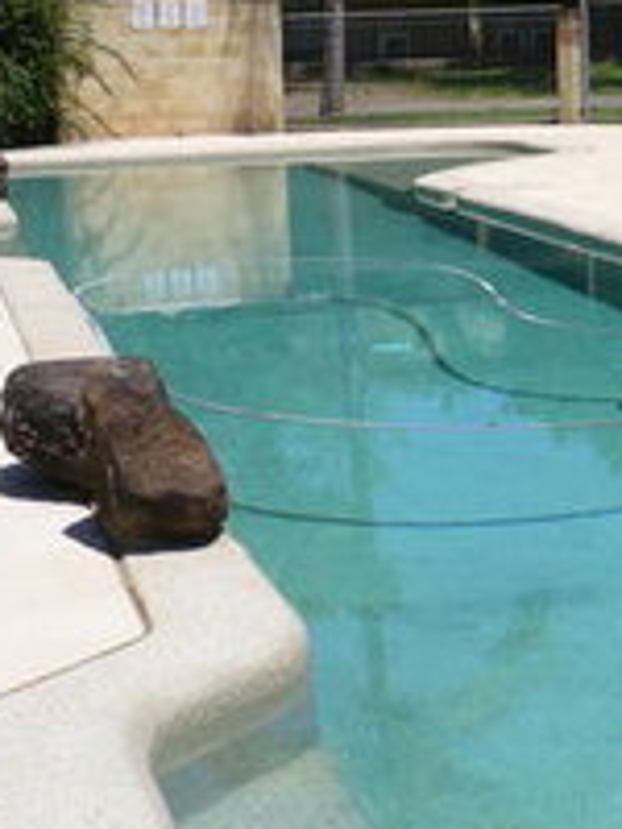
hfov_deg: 15.6
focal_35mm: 89
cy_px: 178
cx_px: 871
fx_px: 2132
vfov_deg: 21.8
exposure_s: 1/320
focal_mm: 6.1
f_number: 8
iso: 100
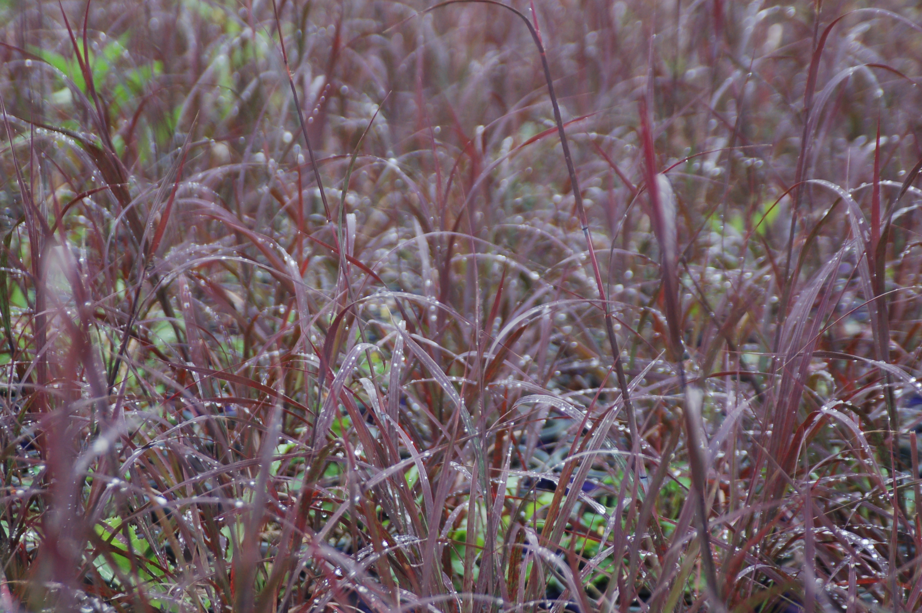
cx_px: 461
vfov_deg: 12.2
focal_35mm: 112
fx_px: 2879
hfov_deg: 18.2
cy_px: 306
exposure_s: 1/200
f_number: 4.5
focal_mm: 75
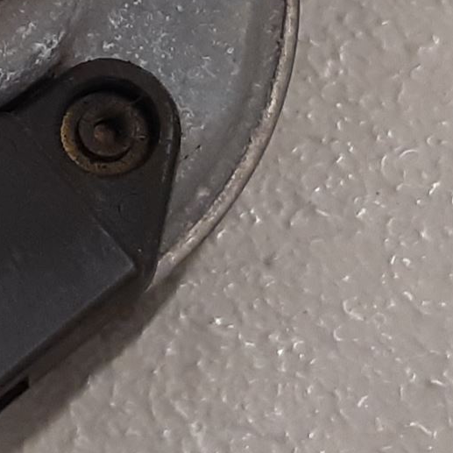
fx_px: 1347
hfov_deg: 18.6
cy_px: -121
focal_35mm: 91
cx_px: 4
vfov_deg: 17.9
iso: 125
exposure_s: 1/50
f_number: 1.7
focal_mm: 3.93
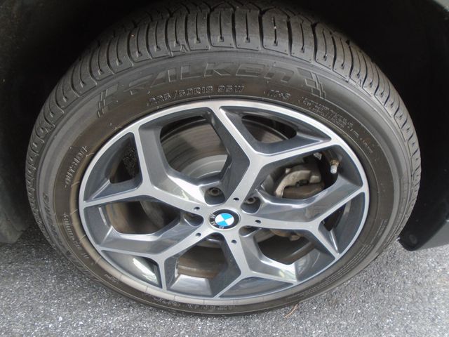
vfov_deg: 53.1
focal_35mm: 26
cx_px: 224
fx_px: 337
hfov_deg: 67.3
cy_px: 168
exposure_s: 1/40
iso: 100
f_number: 3.2
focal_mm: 4.6
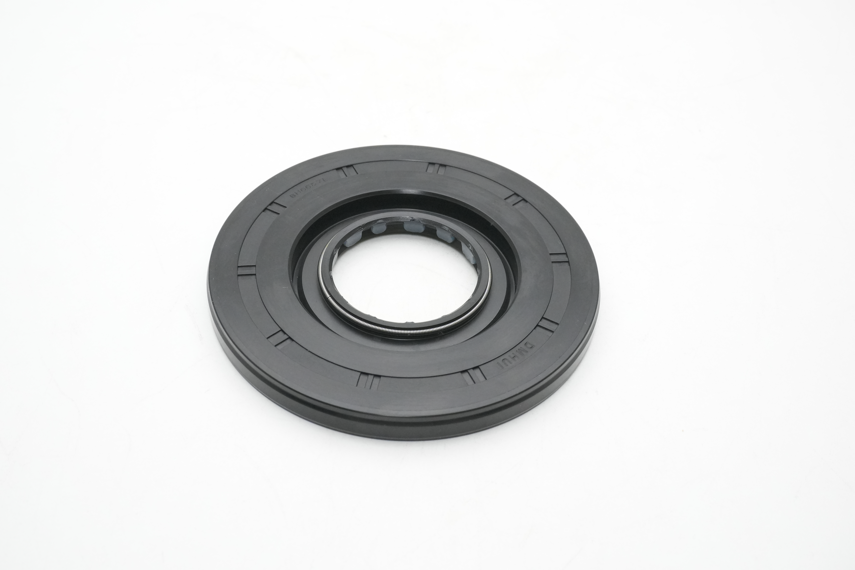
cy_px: 285
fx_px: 1140
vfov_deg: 28.1
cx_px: 428
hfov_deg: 41.1
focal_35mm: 48
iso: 2500
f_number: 11
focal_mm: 32
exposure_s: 1/160
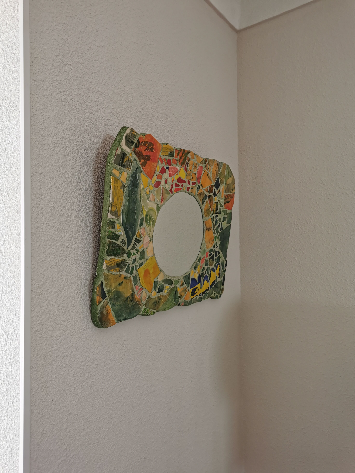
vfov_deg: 65.3
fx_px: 369
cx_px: 178
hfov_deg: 51.4
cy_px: 236
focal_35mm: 27
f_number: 1.8
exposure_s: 1/131
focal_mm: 5.58
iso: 50
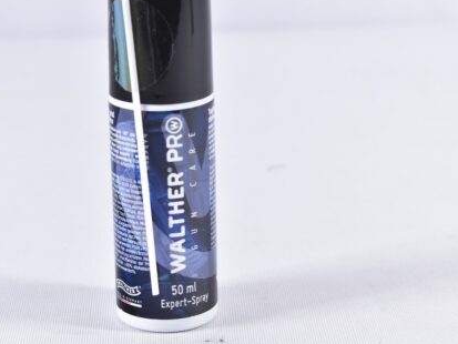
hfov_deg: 18.0
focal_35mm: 109
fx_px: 1443
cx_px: 145
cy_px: 161
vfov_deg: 13.6
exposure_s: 1/40
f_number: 5.6
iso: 640
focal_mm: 52
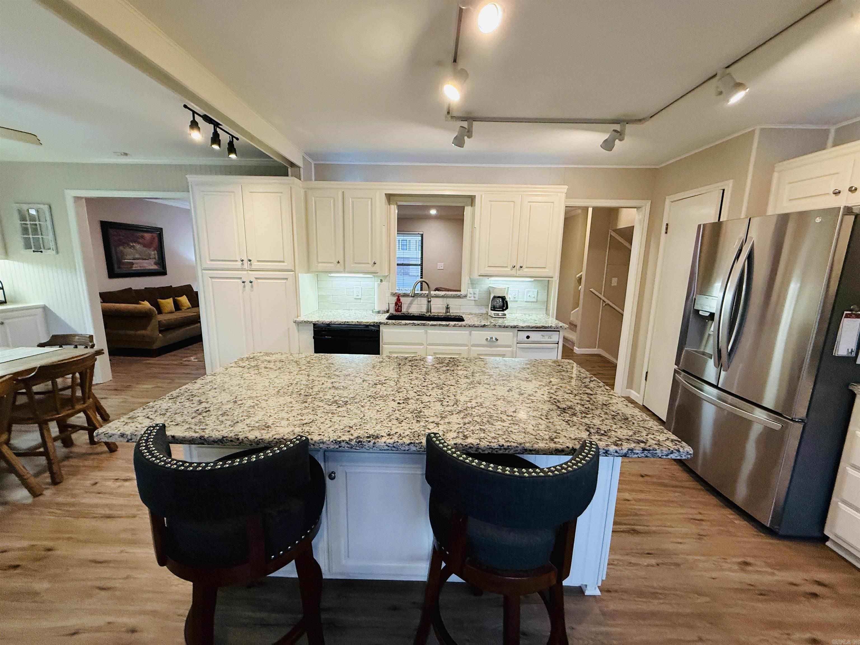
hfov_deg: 102.1
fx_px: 348
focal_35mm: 14
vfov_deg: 85.7
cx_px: 430
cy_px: 322
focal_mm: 2.22
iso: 320
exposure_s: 1/120
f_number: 2.2
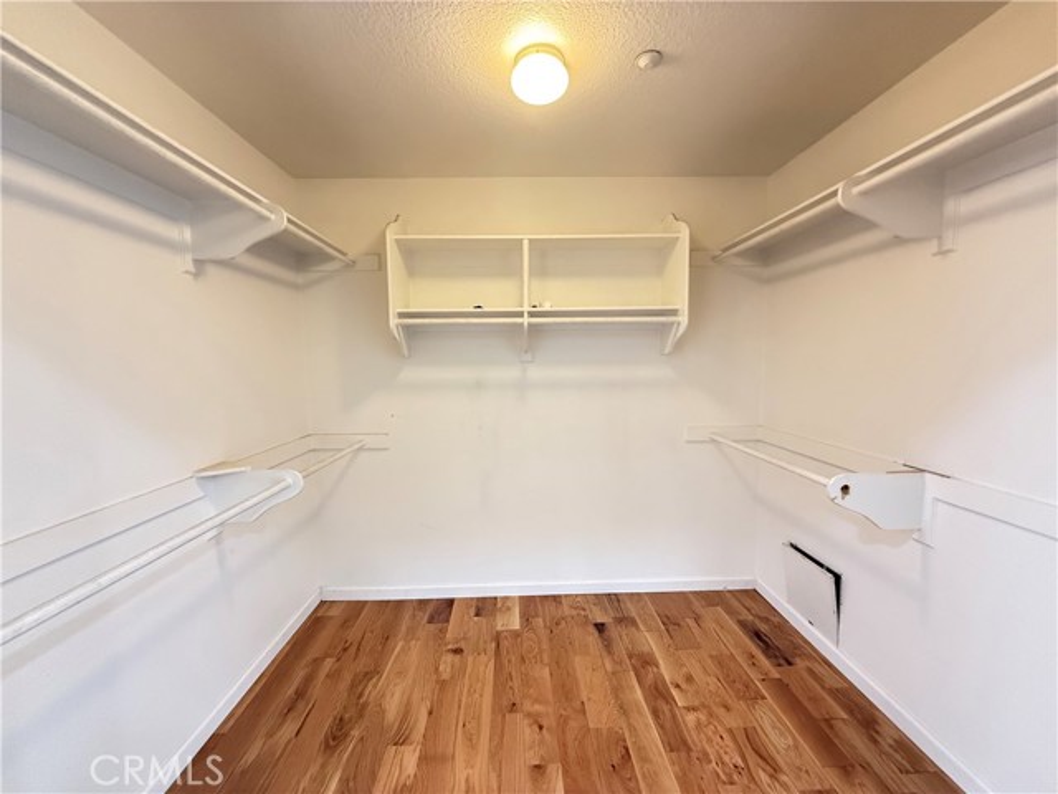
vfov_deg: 85.7
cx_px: 529
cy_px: 397
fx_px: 428
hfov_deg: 102.1
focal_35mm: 14
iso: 640
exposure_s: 1/60
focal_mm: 2.22
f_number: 2.2
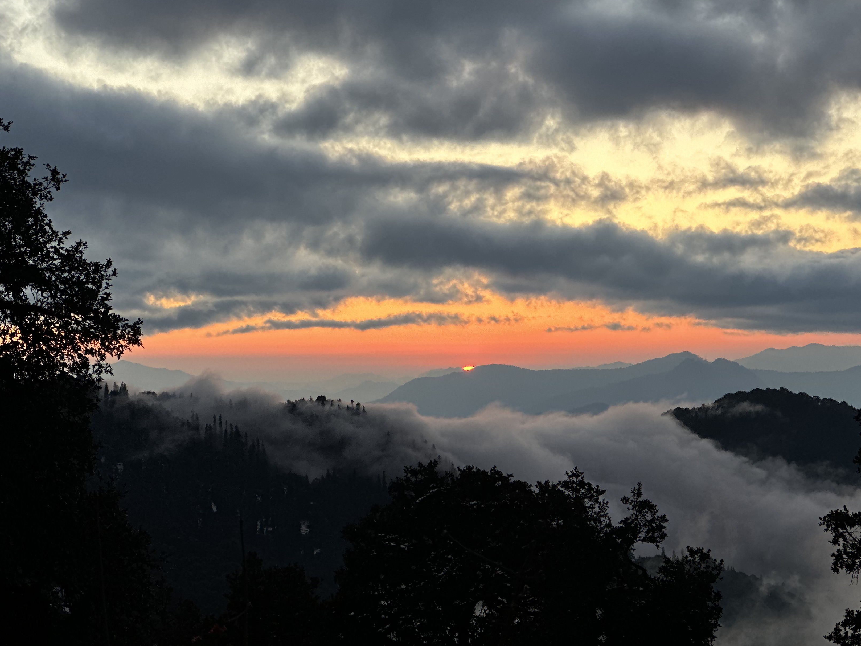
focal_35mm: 96
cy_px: 297
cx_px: 474
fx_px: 2388
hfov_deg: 20.4
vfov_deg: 15.4
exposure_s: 1/121
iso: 50
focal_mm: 9
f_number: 2.8
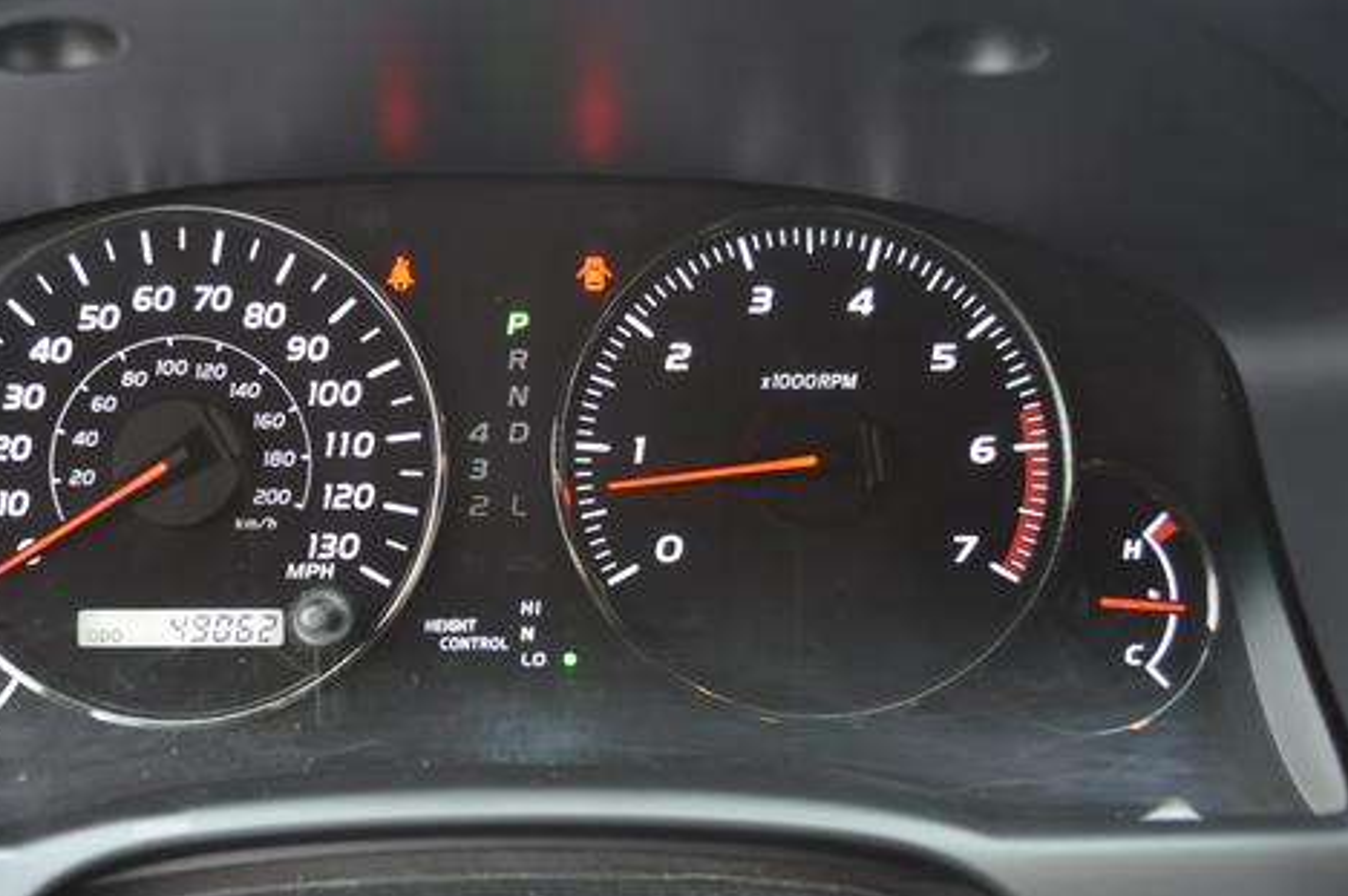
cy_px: 563
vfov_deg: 32.4
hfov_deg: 46.9
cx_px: 484
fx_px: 1534
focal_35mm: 41
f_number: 3.8
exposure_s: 1/30
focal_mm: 20
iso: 800
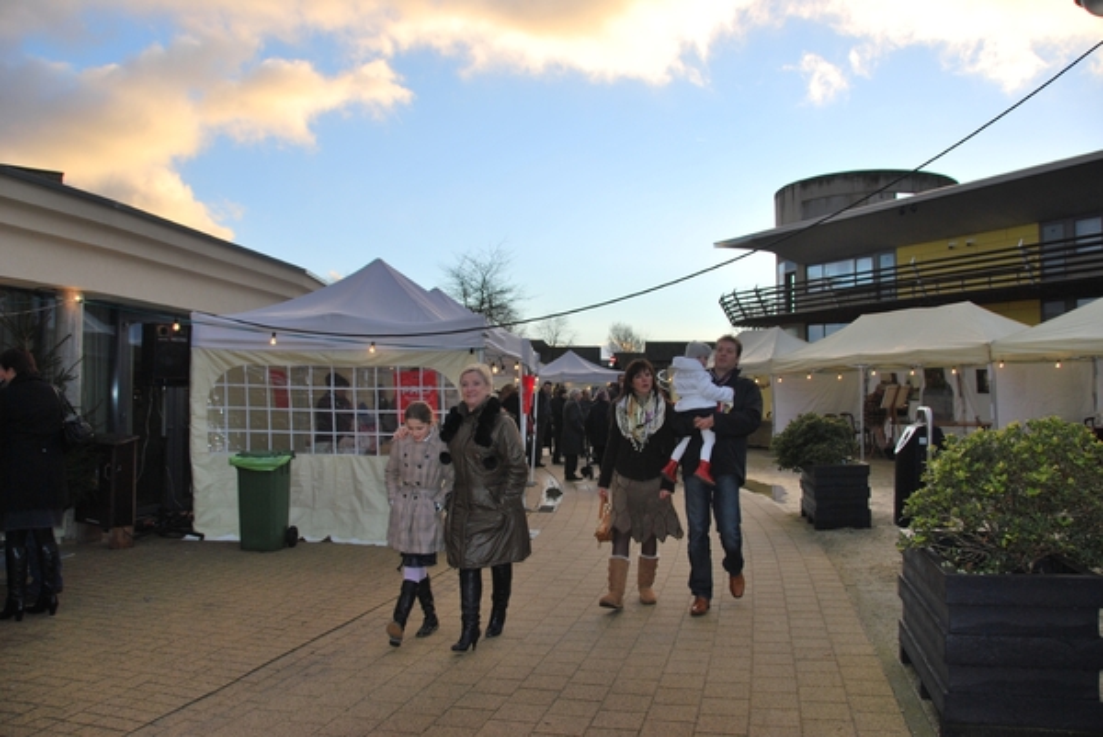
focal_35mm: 27
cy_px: 368
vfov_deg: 48.0
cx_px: 552
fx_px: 828
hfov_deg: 67.3
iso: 100
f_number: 4
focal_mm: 18
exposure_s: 1/200
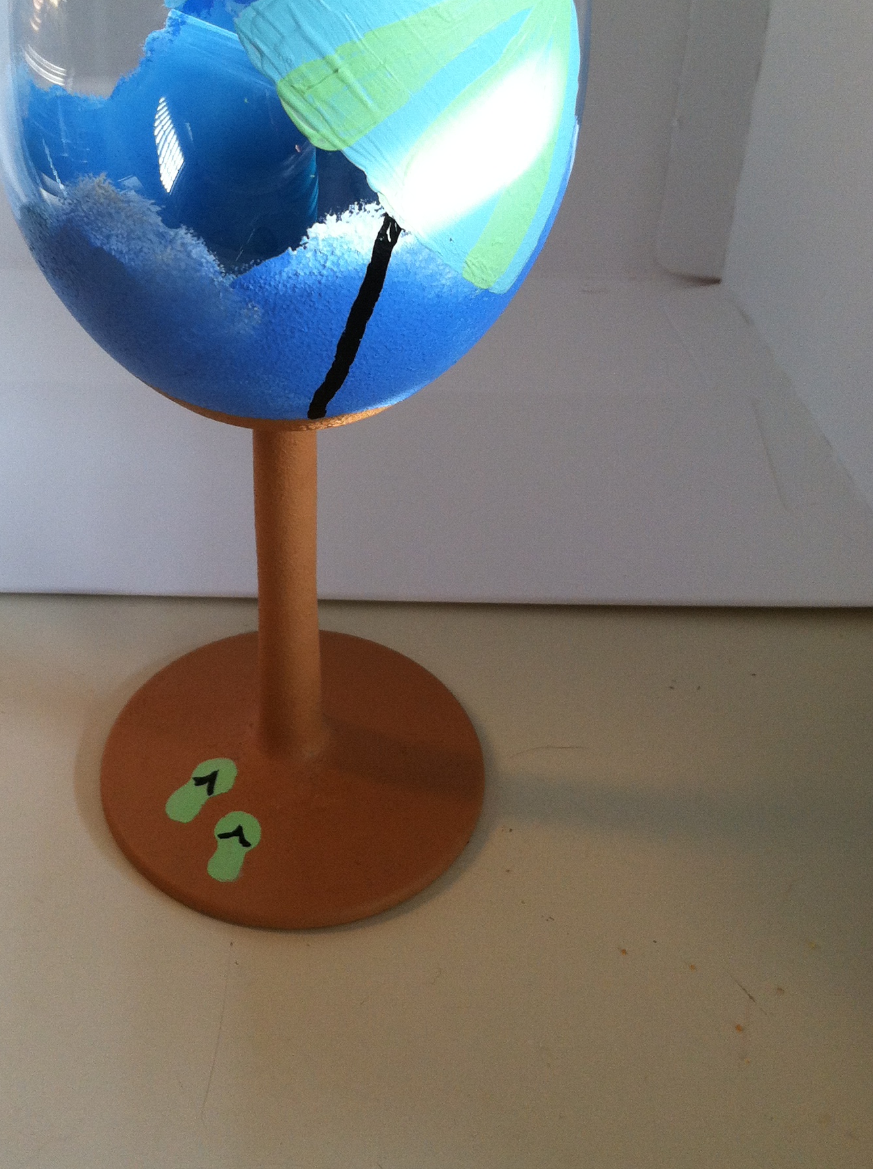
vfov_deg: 37.1
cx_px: 267
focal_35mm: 51
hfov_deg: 28.2
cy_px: 387
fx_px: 1719
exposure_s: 1/24
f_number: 2.8
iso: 80
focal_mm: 3.85
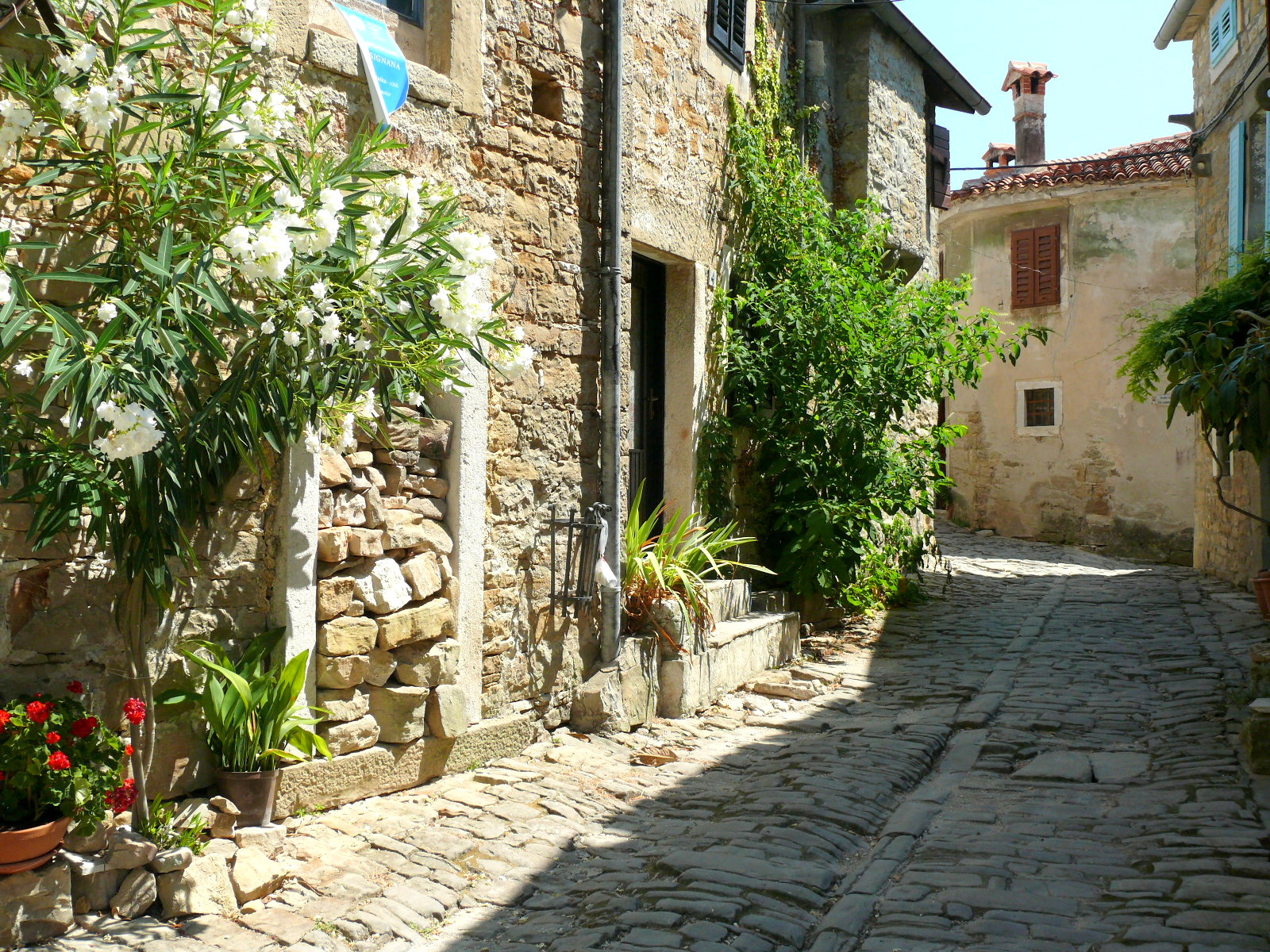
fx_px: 1284
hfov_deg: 52.6
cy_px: 476
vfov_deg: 40.7
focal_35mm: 35
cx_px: 635
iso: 100
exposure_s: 1/200
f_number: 4
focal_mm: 7.4
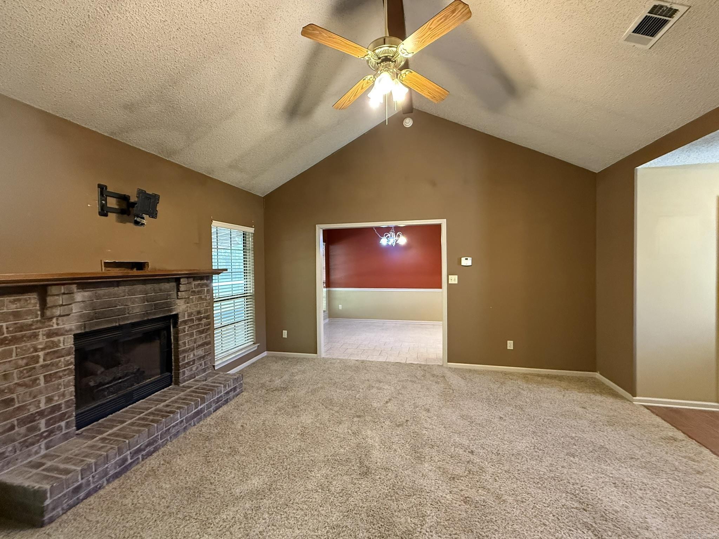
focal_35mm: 14
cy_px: 270
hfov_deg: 102.1
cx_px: 360
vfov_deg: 85.7
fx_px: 291
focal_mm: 2.22
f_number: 2.2
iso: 800
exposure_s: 1/60
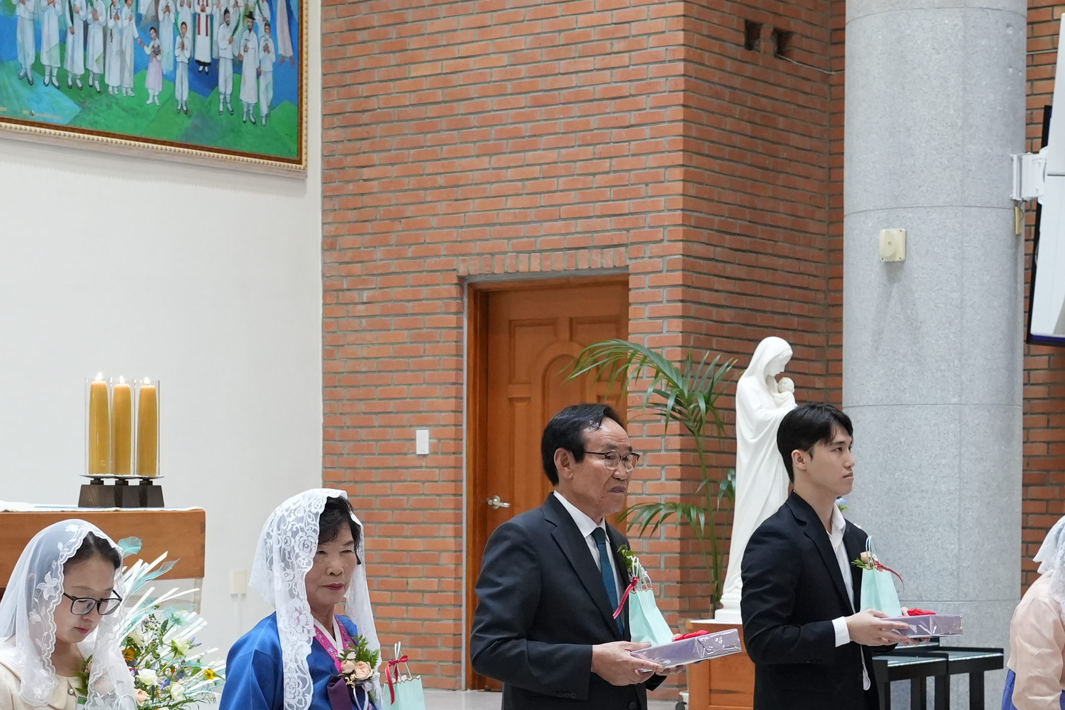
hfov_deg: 21.8
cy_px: 598
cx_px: 298
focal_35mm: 93
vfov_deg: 14.6
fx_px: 2751
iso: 2500
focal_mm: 35
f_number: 4.5
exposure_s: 1/200
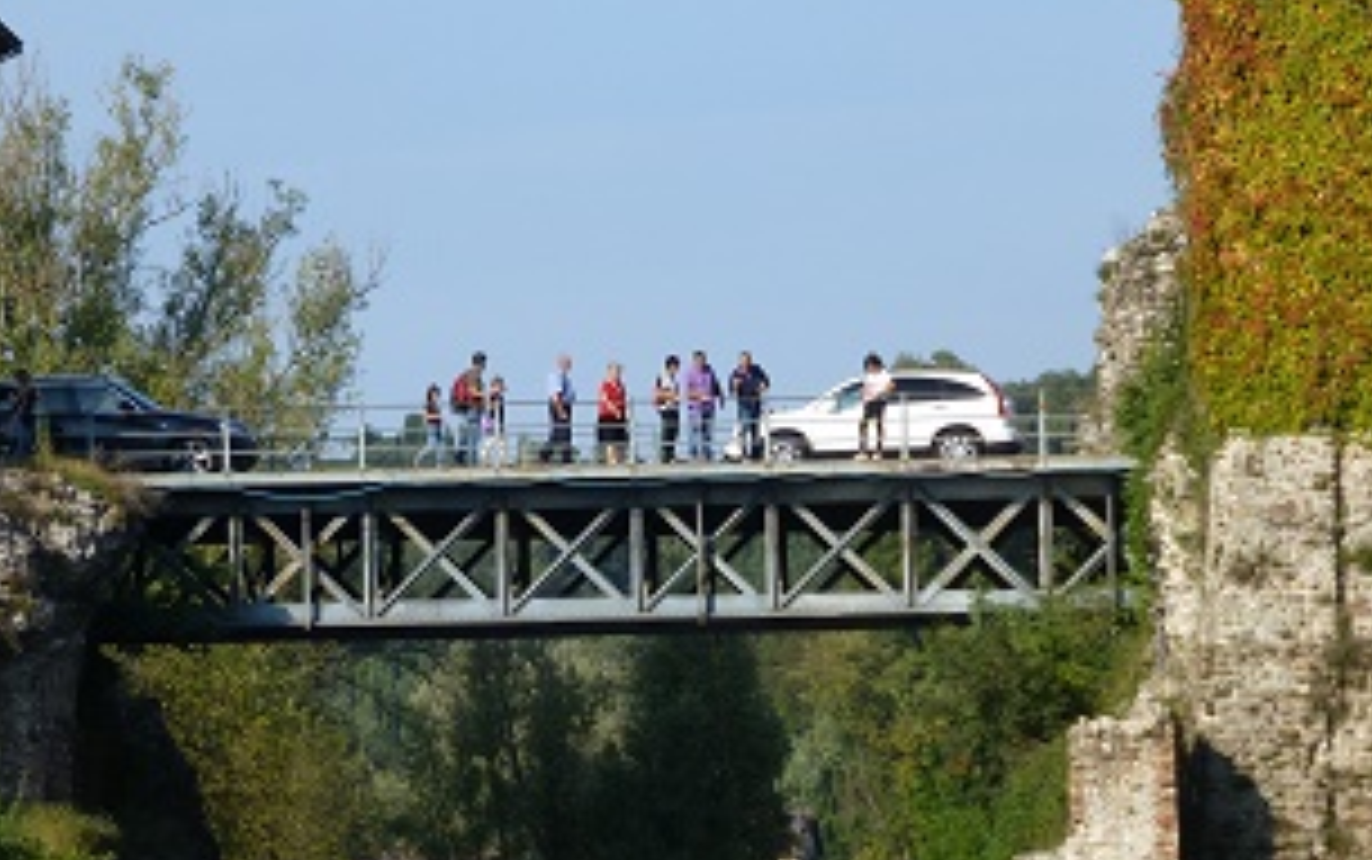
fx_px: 7931
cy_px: 498
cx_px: 526
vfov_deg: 6.2
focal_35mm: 212
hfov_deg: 9.9
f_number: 5.4
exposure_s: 1/400
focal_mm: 21.8
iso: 100
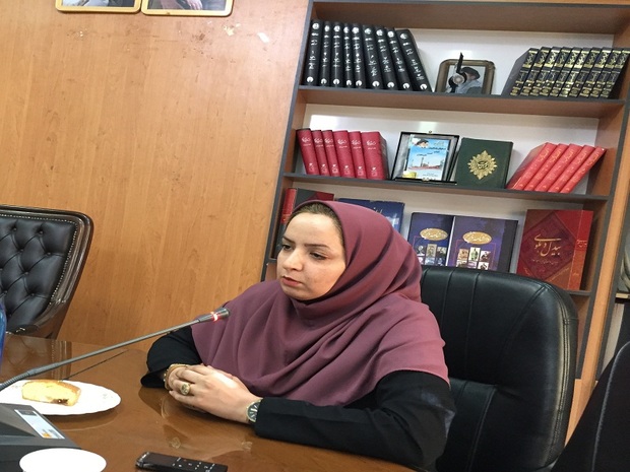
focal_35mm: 29
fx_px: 528
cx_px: 315
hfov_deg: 61.7
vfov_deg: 48.2
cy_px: 236
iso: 200
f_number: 2.2
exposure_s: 1/33
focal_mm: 4.15
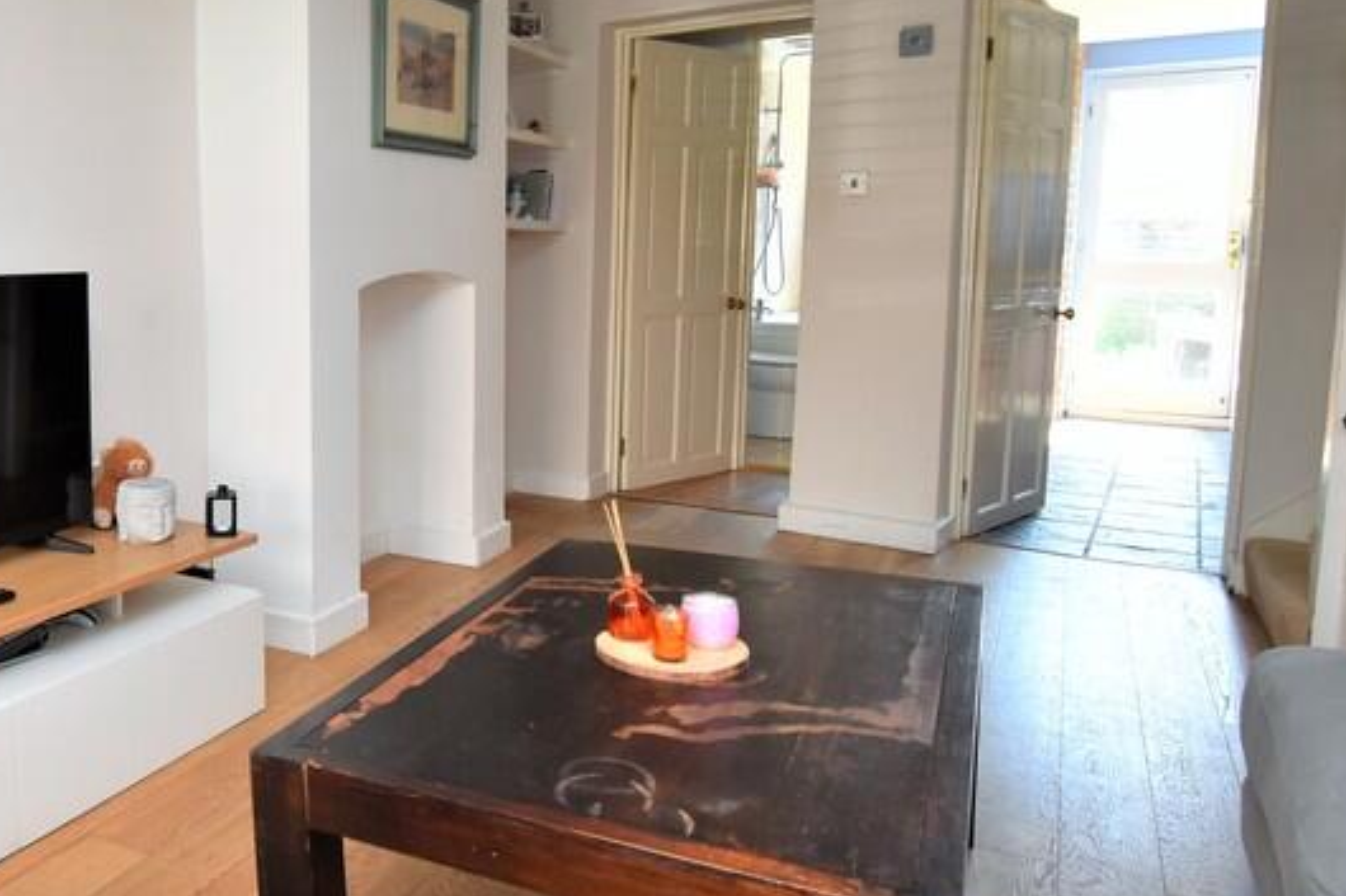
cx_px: 290
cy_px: 364
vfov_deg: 44.7
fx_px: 1084
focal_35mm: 29
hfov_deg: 59.2
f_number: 4.5
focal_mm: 10
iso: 800
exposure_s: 1/80
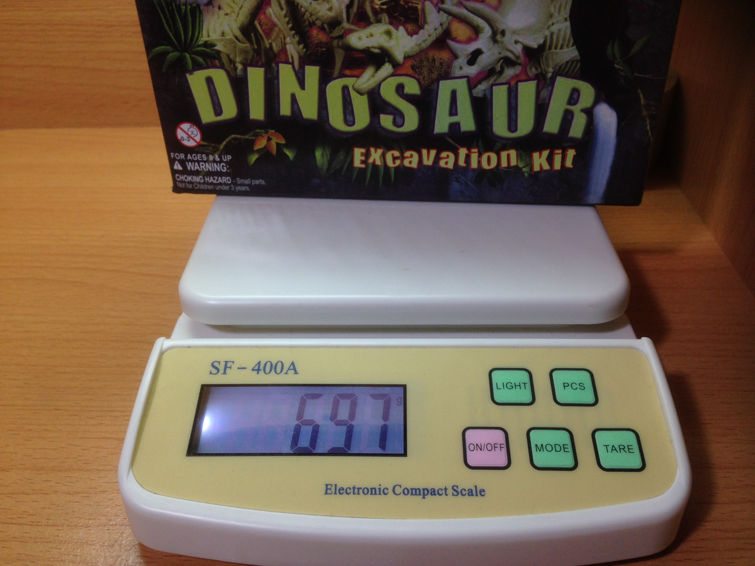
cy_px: 283
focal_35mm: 33
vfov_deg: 42.9
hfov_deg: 55.4
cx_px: 378
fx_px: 720
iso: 64
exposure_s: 1/50
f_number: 2.4
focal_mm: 4.12
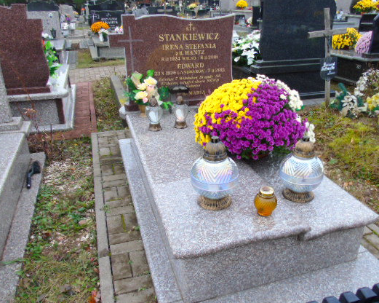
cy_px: 162
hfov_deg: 58.6
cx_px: 216
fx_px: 336
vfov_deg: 48.4
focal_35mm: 30
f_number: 3.4
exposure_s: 1/30
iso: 100
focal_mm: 4.4
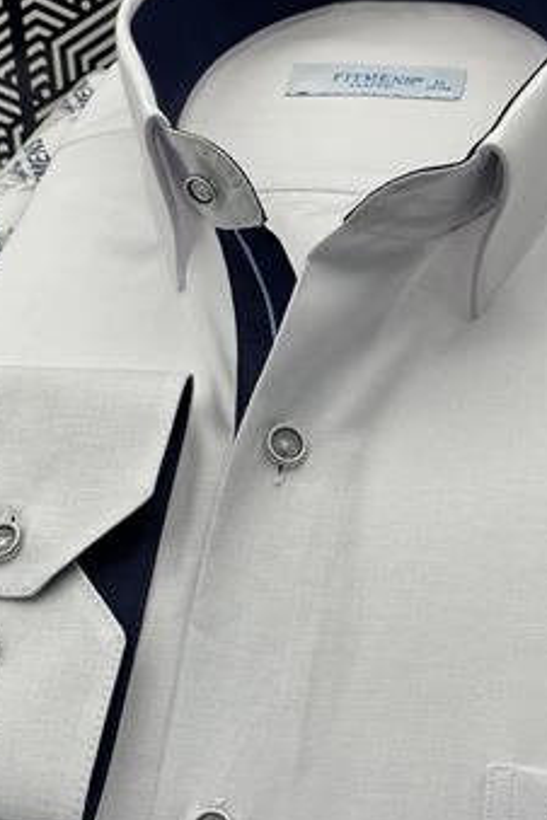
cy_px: 483
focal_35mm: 66
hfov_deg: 20.6
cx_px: 319
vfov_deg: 30.4
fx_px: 1504
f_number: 2
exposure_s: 1/216
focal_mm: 6
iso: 25
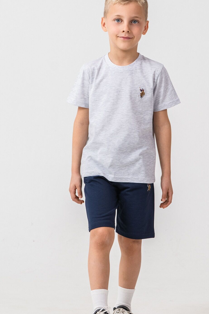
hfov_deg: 9.8
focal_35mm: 140
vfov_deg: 14.7
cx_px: 118
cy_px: 156
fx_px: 1219
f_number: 7.1
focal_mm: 72
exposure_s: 1/160
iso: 160
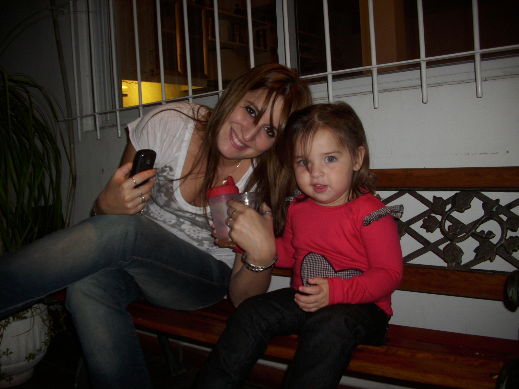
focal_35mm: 31
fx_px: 465
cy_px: 194
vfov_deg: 45.4
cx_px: 260
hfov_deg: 58.4
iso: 50
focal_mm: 6.2
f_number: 2.8
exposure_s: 1/30
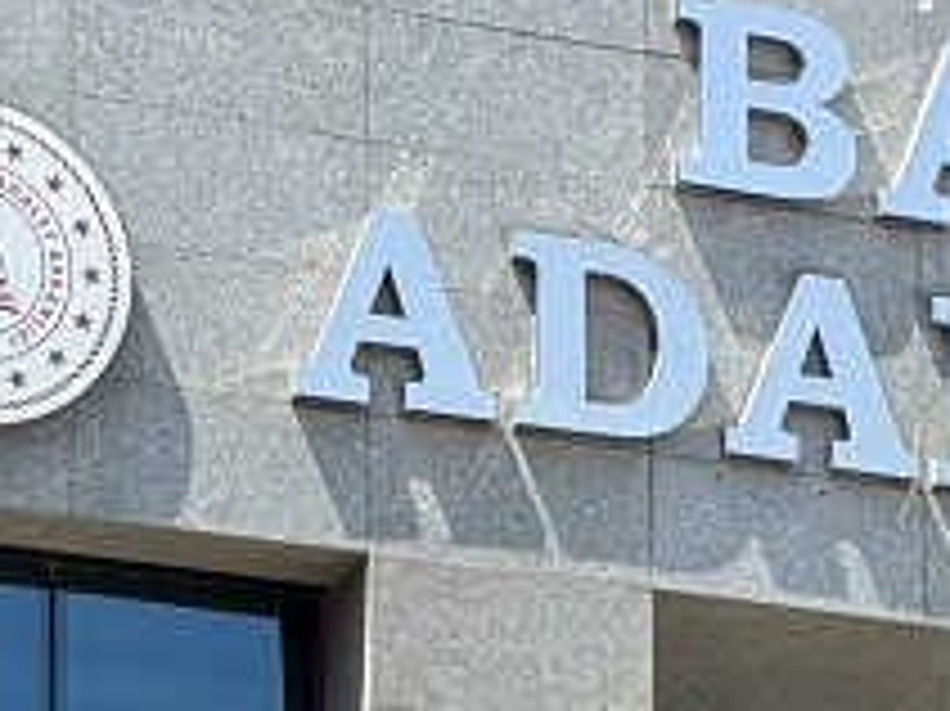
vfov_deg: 5.8
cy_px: 1343
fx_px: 6857
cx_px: 1103
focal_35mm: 250
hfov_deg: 7.9
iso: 64
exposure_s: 1/2179
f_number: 1.78
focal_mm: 6.76
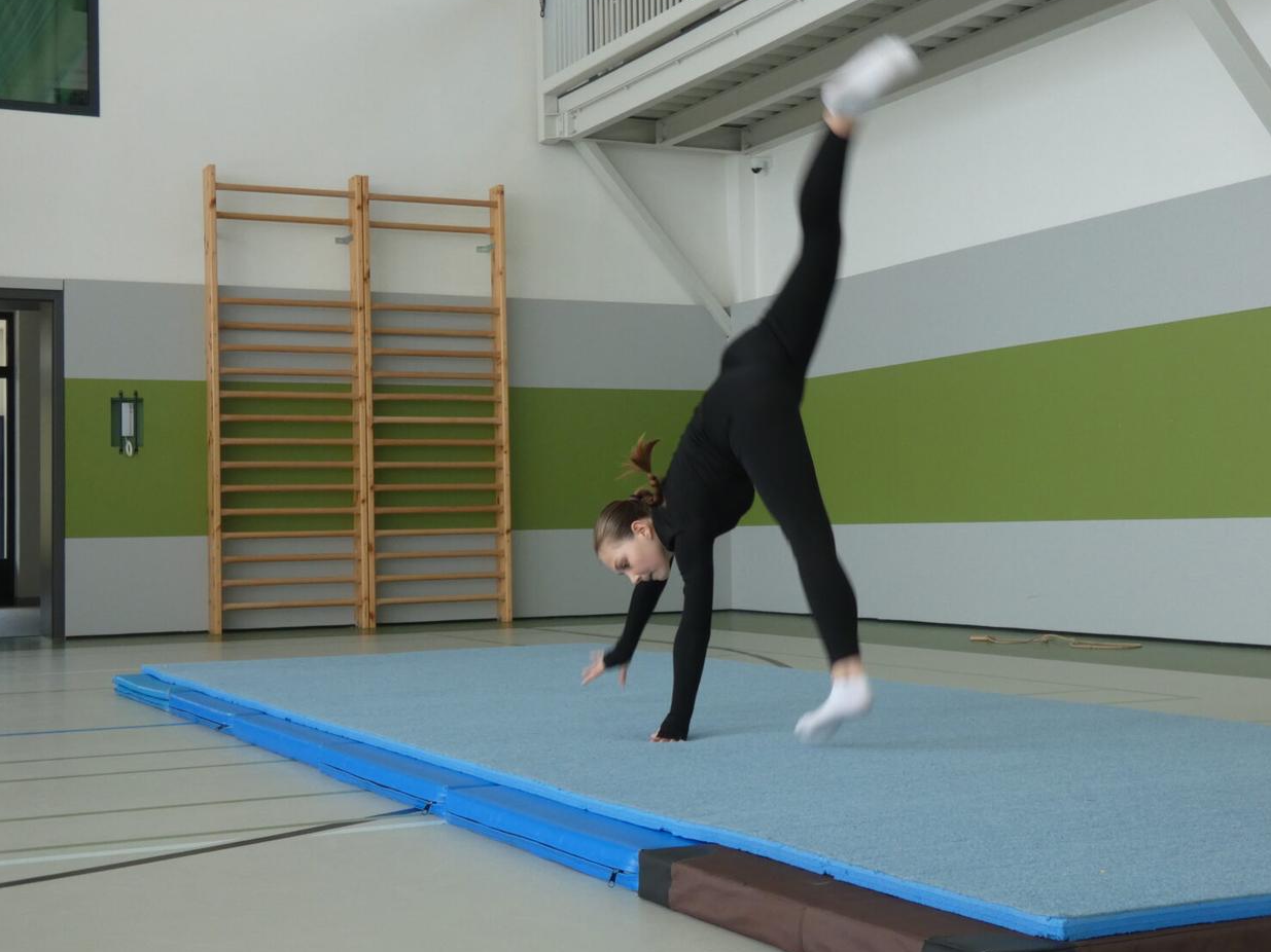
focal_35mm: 52
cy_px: 452
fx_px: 1909
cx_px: 668
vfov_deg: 28.0
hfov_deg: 36.8
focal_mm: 8.6
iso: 160
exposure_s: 1/80
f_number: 3.8
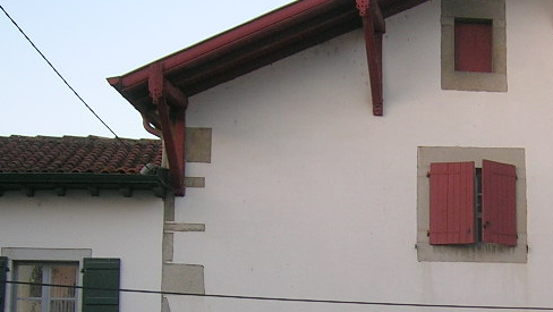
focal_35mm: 80
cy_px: 295
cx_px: 470
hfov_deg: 25.9
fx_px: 1174
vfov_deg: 14.9
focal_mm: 5.4
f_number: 2.8
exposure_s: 1/63.8
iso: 50
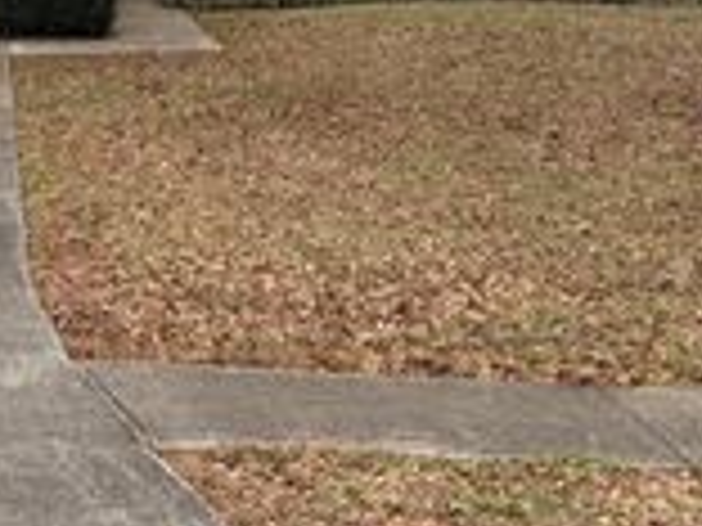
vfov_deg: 17.6
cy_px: -209
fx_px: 1562
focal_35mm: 77
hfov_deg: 24.6
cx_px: 63
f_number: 1.78
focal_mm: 6.76
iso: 80
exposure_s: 1/132
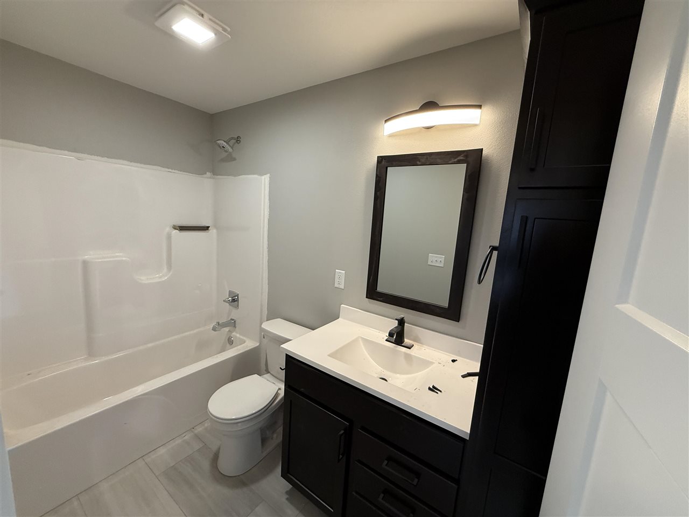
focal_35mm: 14
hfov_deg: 102.1
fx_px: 279
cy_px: 258
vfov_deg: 85.7
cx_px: 344
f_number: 2.2
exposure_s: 1/120
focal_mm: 2.22
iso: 250
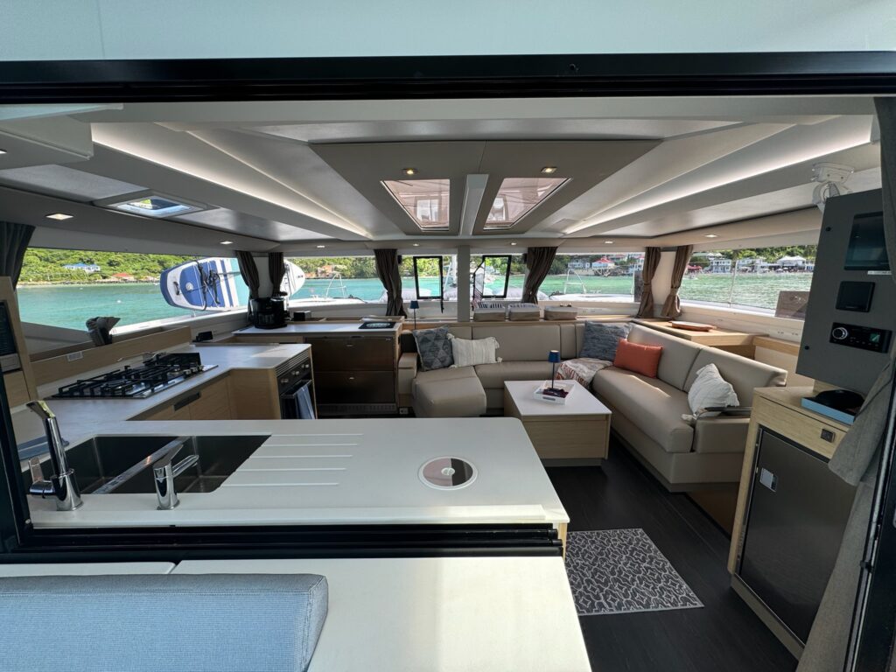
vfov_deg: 85.7
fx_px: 362
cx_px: 448
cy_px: 336
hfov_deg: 102.1
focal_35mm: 14
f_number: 2.2
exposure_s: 1/166
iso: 40
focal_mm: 2.22
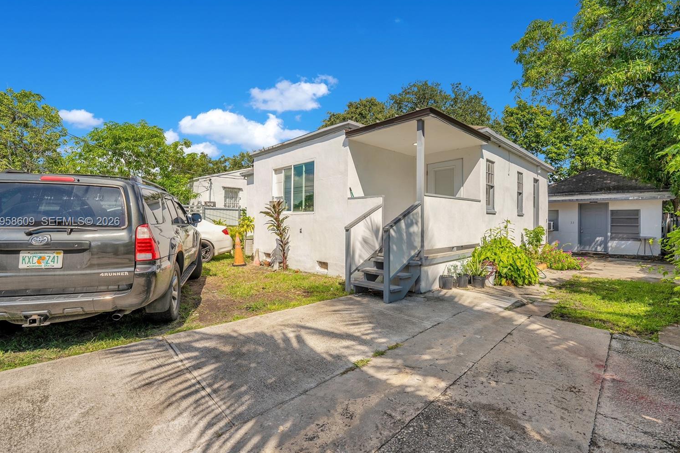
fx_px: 283
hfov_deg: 100.4
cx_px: 343
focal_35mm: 15
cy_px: 222
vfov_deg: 77.3
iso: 100
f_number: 5
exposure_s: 1/800
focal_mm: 14
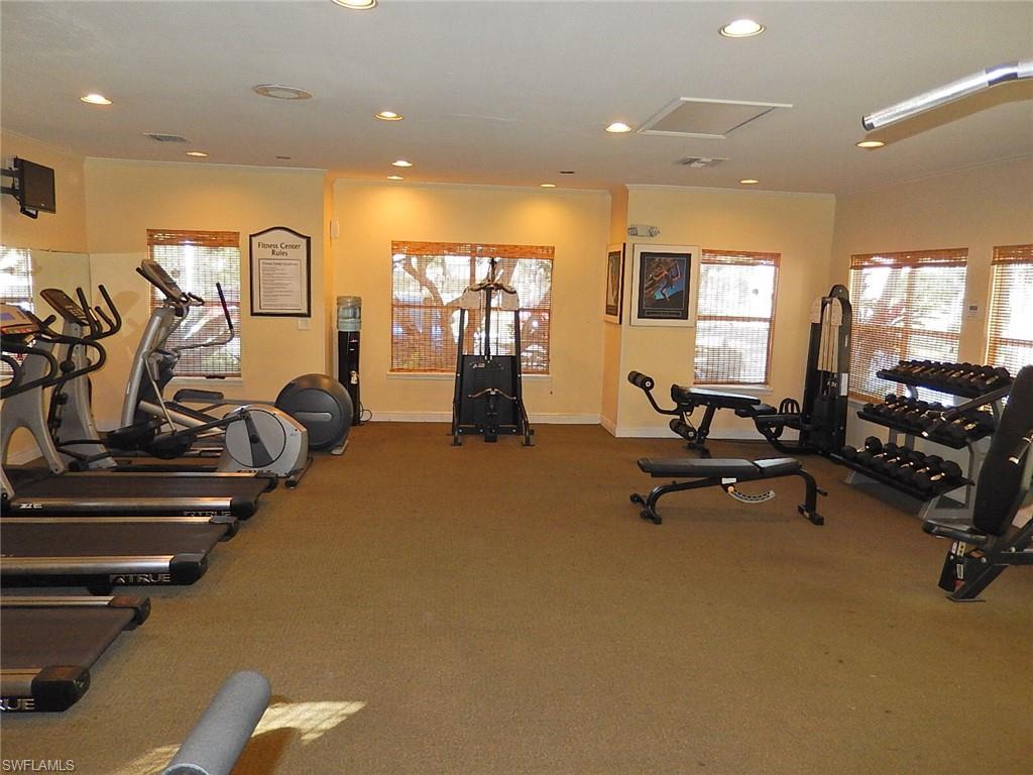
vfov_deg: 54.9
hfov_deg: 69.4
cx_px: 516
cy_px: 388
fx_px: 746
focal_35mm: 25
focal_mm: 4.5
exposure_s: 1/30
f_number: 3.4
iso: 280
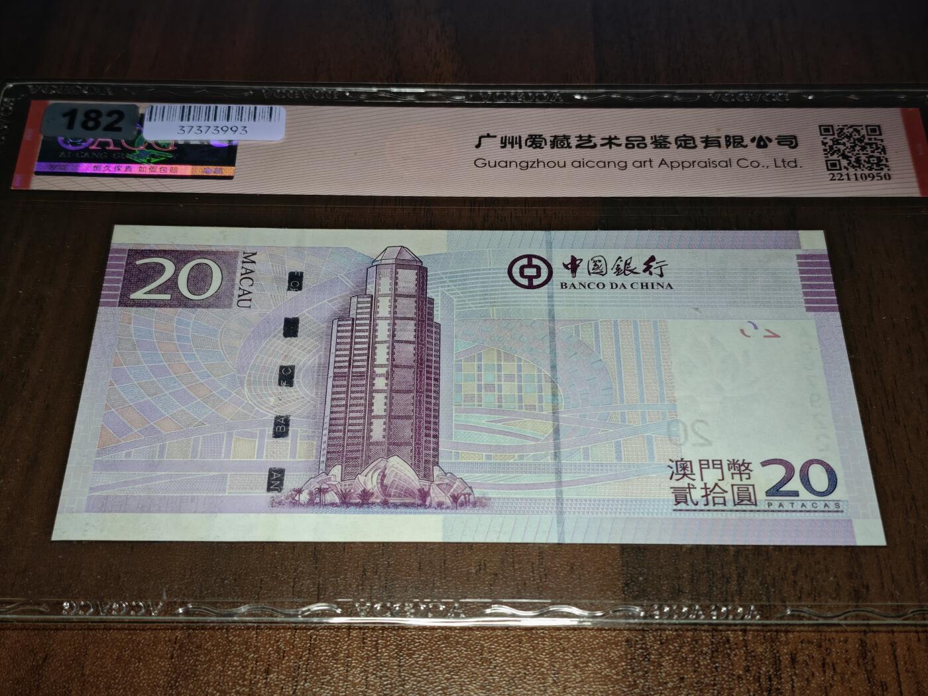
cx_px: 464
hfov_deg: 38.2
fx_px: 1340
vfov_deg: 29.1
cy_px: 348
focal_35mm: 50
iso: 200
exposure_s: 1/100
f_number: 1.63
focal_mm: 5.85
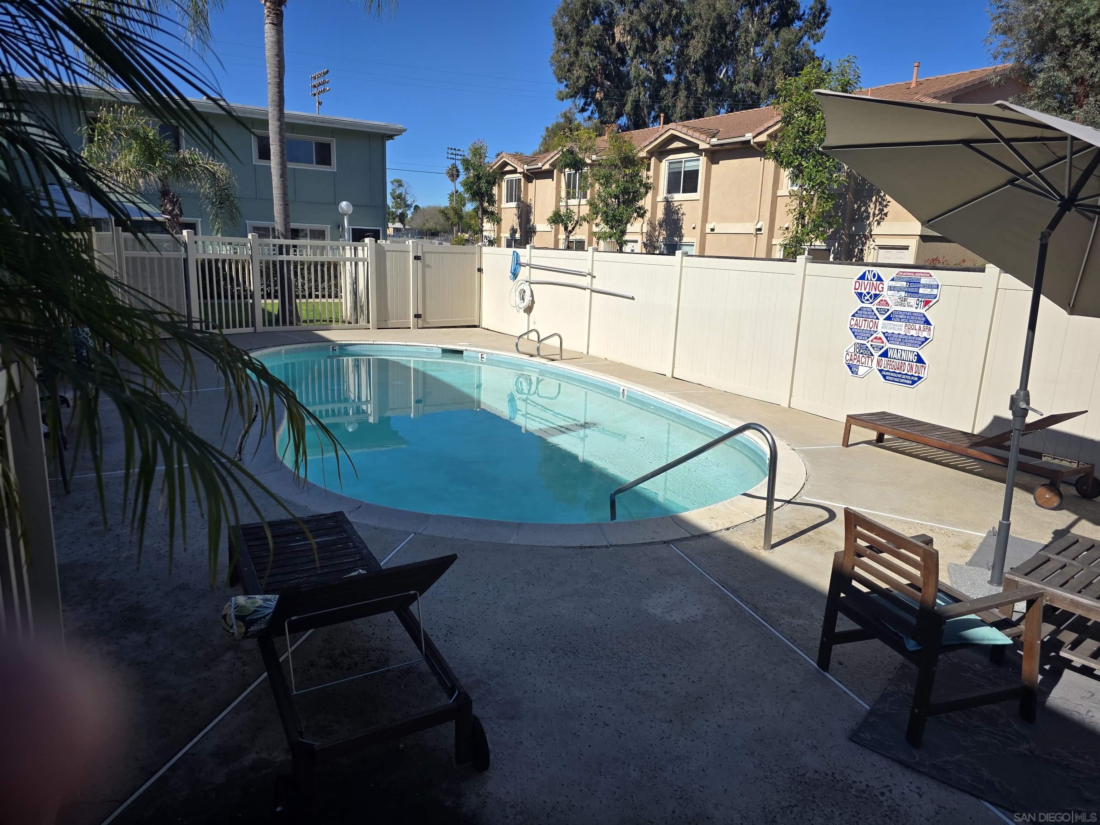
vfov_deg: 58.9
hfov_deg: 73.9
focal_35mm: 23
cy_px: 412
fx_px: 731
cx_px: 550
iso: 80
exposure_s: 1/5958
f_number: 1.7
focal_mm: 6.3
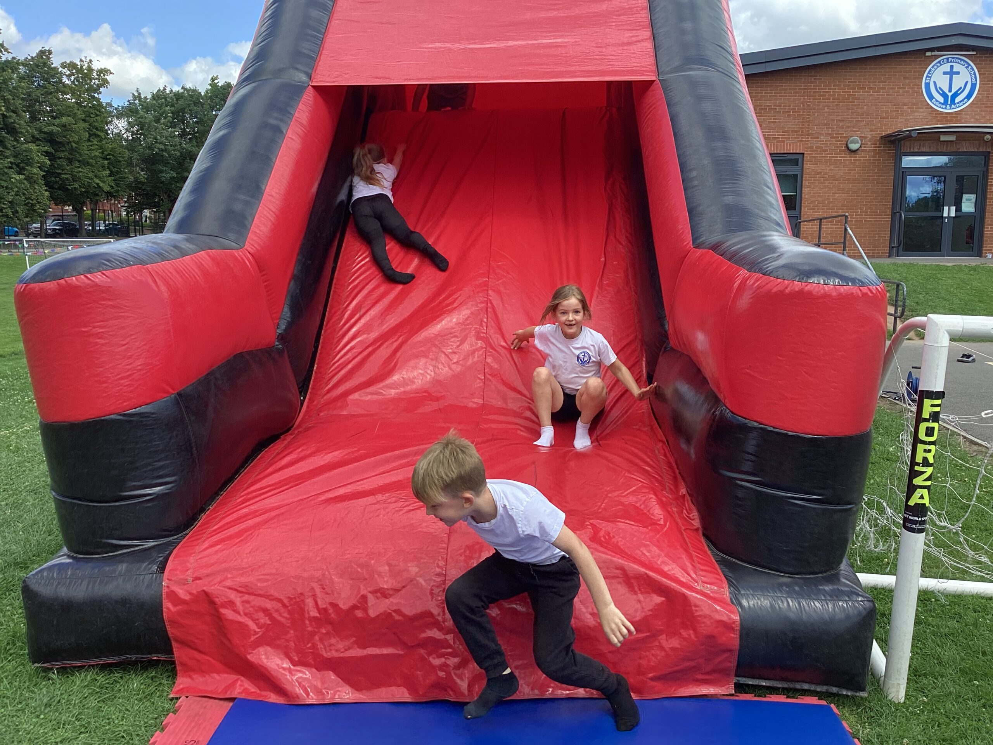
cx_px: 496
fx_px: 889
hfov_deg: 58.4
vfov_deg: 45.4
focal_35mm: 31
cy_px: 372
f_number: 2.4
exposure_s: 1/357
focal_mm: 3.3
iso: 25
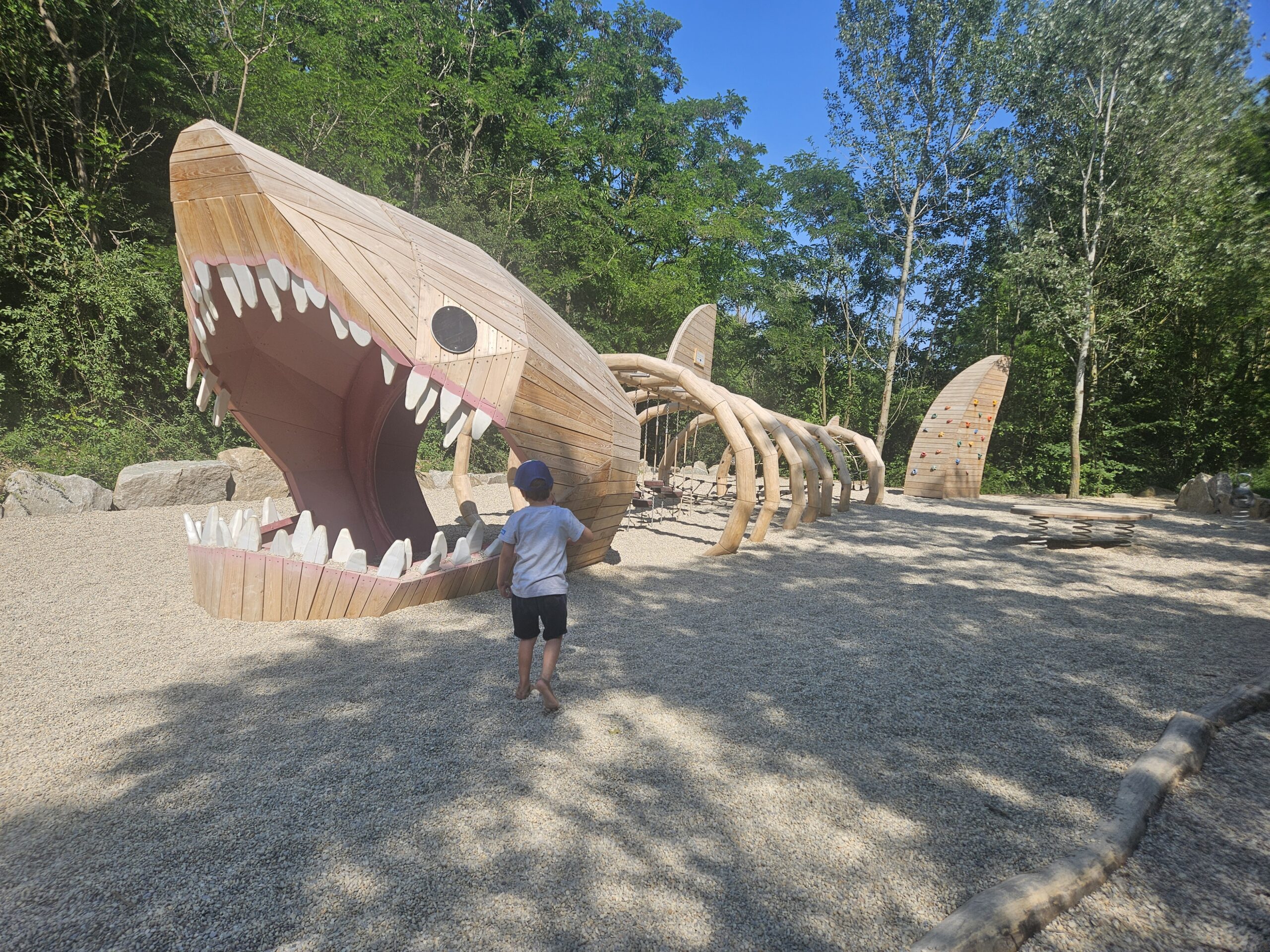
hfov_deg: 73.9
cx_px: 635
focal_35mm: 23
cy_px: 476
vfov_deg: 58.9
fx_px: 844
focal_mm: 5.4
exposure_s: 1/1920
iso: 25
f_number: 1.8
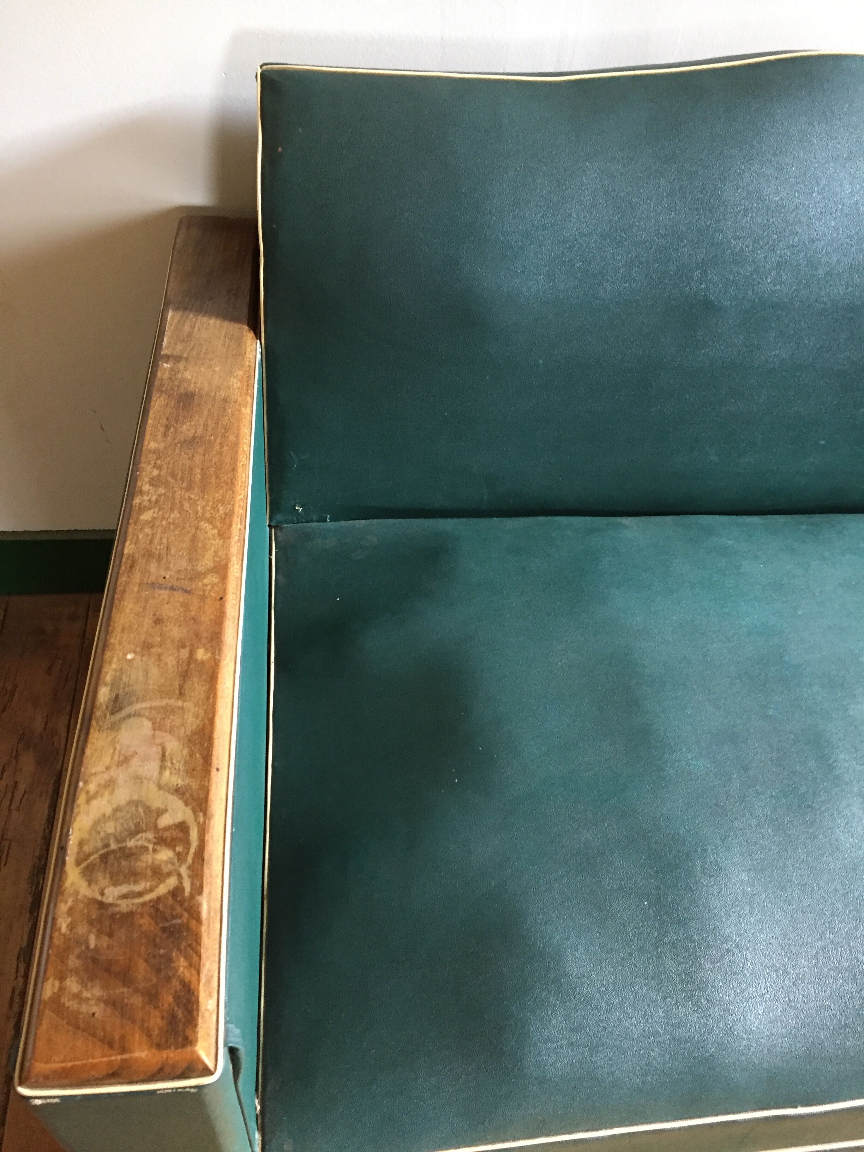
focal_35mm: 29
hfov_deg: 48.2
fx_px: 965
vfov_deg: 61.7
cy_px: 576
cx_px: 432
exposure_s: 1/33
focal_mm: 4.15
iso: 320
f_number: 2.2
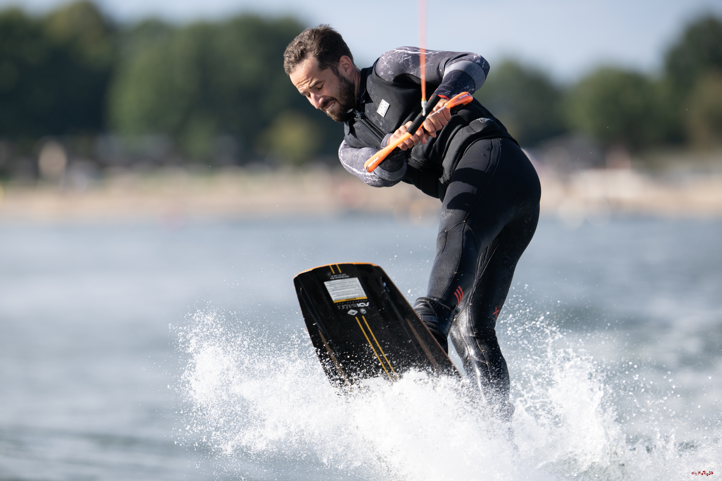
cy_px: 240
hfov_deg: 5.2
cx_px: 361
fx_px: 8022
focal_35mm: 400
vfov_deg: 3.4
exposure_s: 1/2500
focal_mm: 400
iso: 400
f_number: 4.5
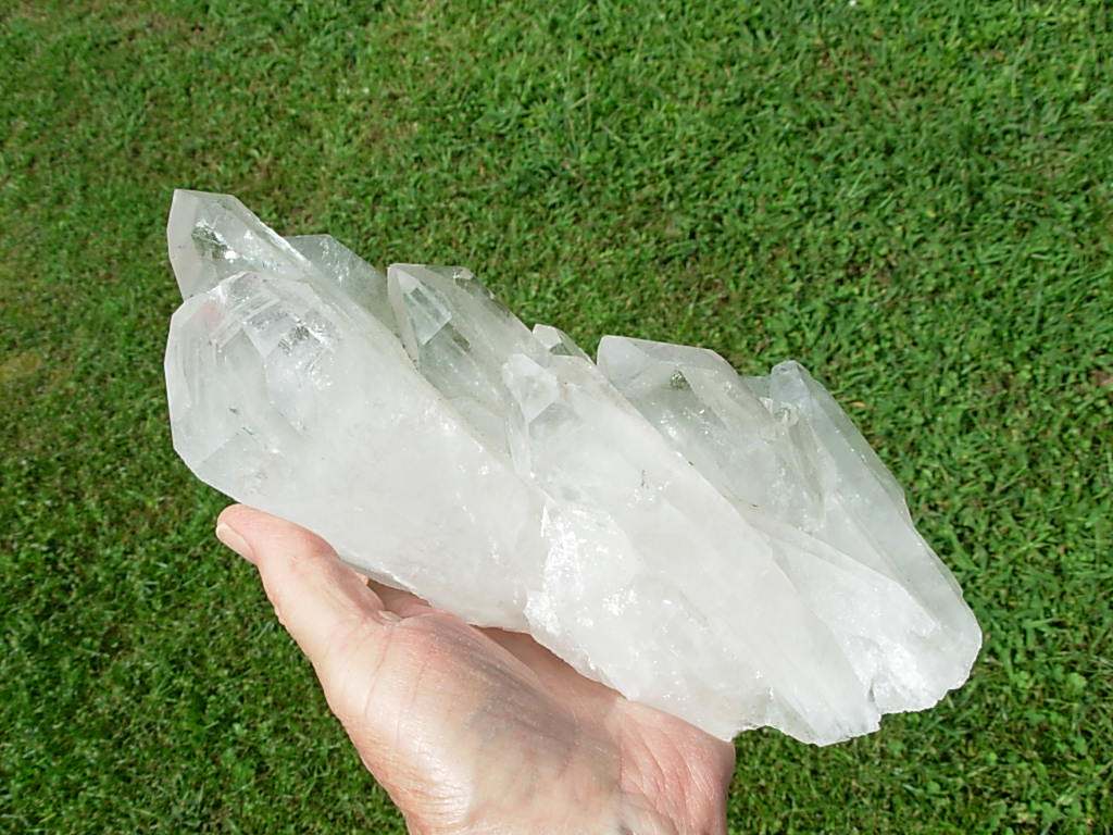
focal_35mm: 38
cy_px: 418
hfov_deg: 49.0
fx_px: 1222
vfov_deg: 37.7
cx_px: 556
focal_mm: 6.3
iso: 50
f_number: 4.9
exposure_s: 1/483
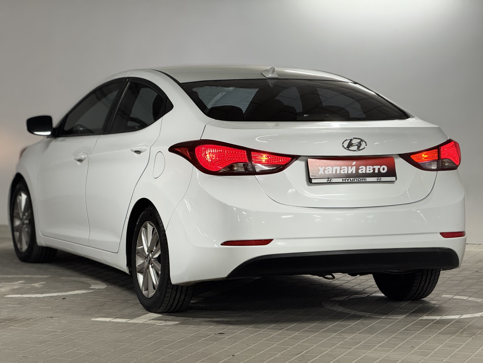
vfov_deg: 12.3
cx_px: 242
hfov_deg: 16.4
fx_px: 1674
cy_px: 182
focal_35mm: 120
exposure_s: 1/50
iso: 200
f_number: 2.8
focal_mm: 15.66
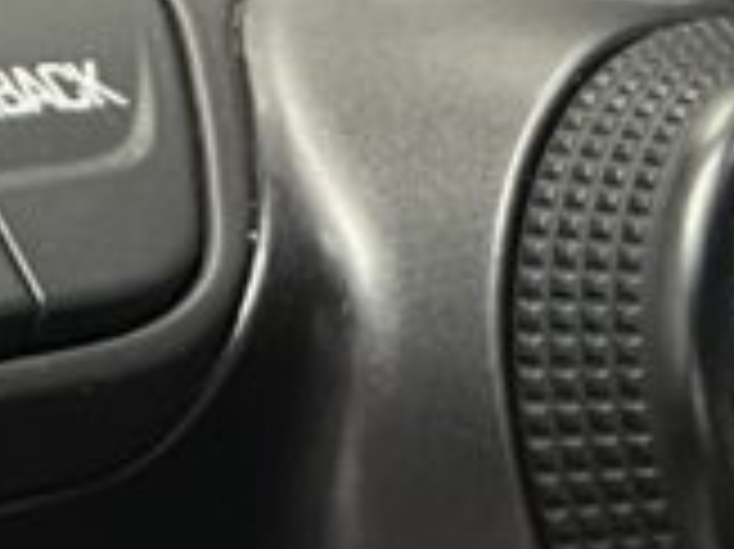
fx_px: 4068
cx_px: -1004
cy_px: -1152
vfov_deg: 6.9
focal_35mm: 192
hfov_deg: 9.3
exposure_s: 1/33
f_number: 1.6
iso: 400
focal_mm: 5.1
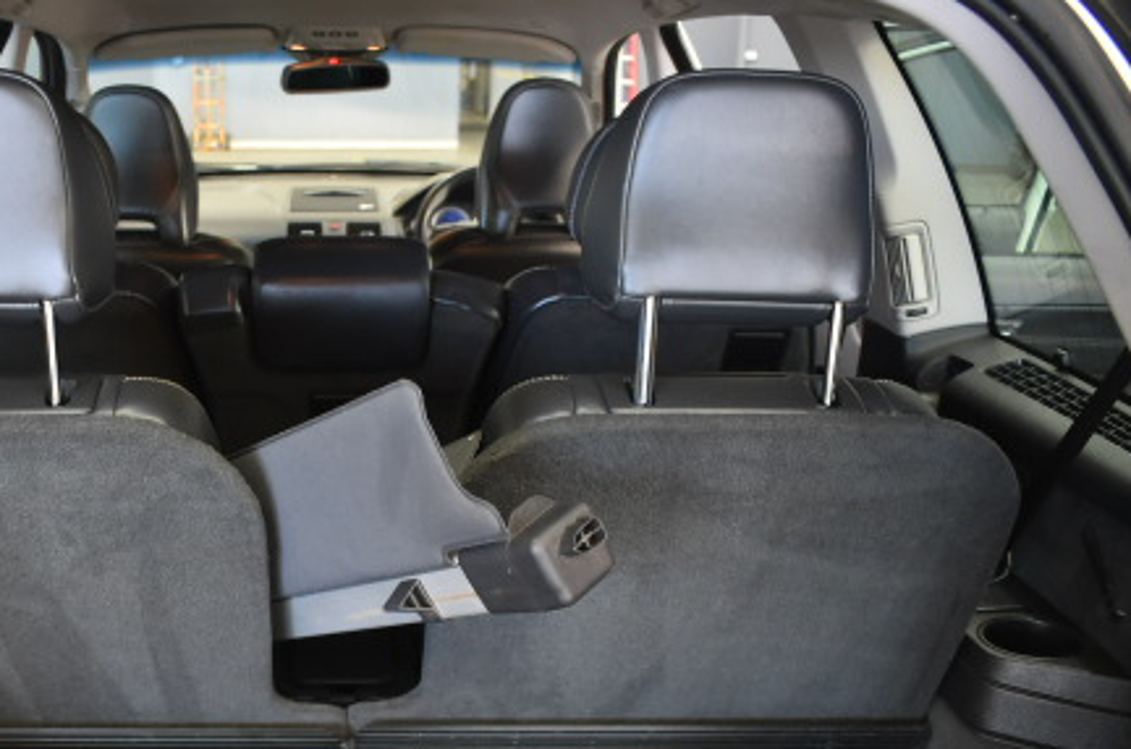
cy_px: 553
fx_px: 1254
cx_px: 346
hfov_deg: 47.5
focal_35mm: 40
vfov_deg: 32.7
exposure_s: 1/60
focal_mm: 18
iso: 1400
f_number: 3.5
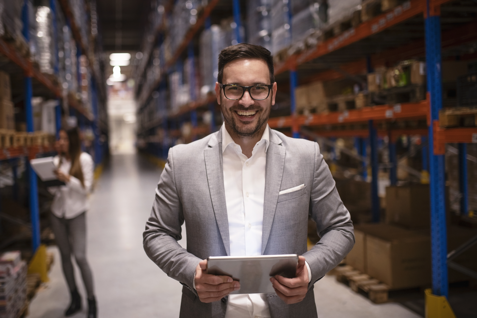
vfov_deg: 37.9
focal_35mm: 35
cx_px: 238
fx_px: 464
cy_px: 159
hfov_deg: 54.4
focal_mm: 35
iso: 640
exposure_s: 1/250
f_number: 1.4
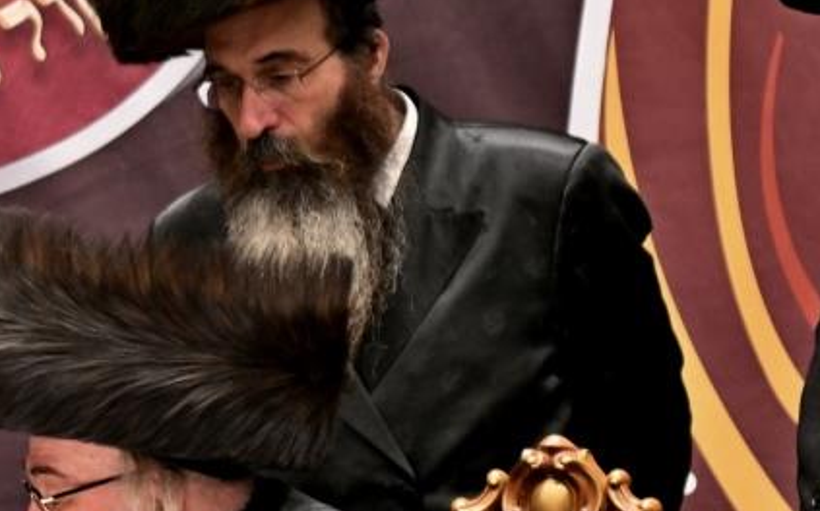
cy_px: 460
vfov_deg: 1.8
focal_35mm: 740
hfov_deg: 2.8
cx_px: -140
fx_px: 16531
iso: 320
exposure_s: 1/250
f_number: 2.8
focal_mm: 200
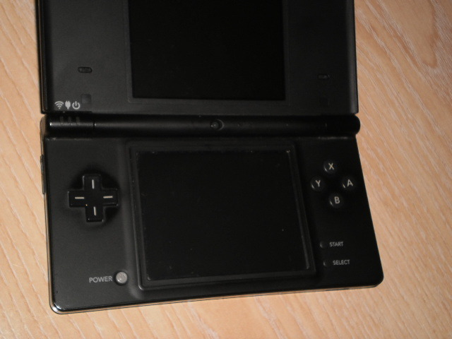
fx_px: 770
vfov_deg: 24.8
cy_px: 170
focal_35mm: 59
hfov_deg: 32.7
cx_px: 226
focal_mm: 10.3
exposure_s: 1/40
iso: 125
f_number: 4.2
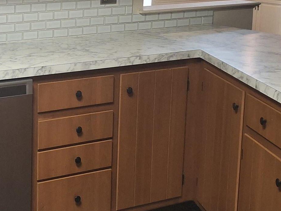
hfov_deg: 22.6
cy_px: 61
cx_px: -2
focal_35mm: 83
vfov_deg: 17.7
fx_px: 674
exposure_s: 1/50
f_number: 1.8
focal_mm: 4.69
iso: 320
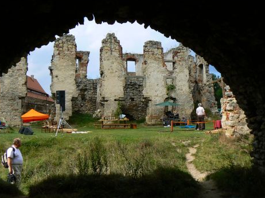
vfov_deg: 36.8
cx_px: 126
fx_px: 298
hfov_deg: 47.9
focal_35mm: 39
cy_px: 99
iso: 80
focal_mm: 6
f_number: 6.3
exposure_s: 1/500
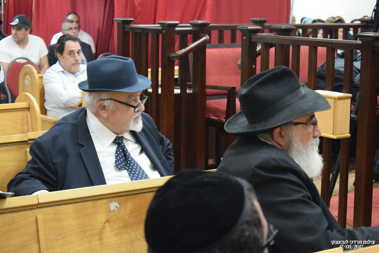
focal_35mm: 82
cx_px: 190
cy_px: 126
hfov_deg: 24.6
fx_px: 869
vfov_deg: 16.6
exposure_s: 1/60
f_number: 5.6
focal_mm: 55
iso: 6400
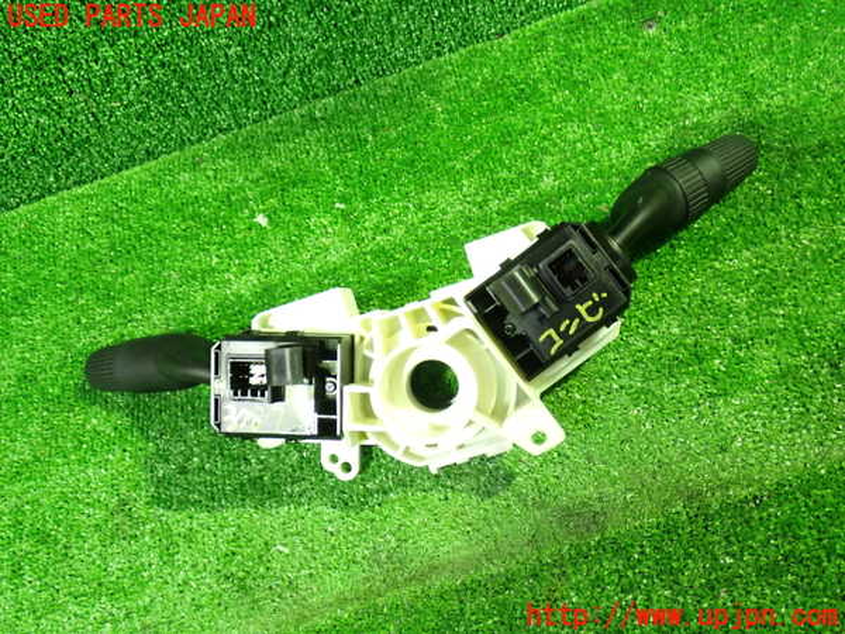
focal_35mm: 38
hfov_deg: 49.0
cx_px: 422
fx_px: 928
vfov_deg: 37.7
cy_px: 317
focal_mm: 6.83
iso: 800
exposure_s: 1/20
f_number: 2.7
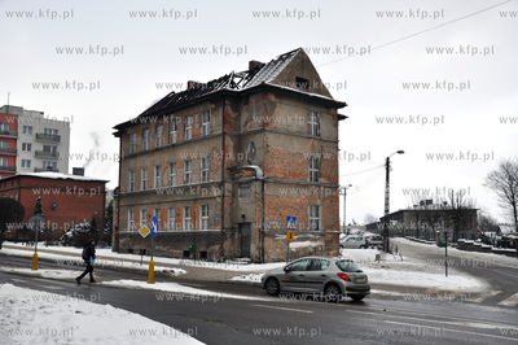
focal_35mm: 38
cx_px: 259
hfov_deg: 51.3
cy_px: 172
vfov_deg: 35.4
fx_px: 539
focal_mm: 25
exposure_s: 1/200
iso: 200
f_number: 7.1
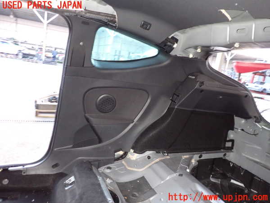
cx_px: 135
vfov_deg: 54.9
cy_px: 102
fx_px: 195
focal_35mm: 25
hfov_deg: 69.4
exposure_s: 1/30
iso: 800
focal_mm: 4.5
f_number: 2
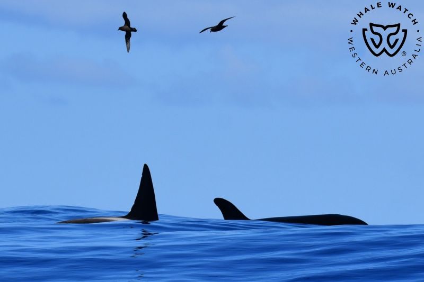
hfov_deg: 9.2
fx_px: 2649
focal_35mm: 225
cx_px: 212
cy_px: 141
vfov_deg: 6.1
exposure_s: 1/2000
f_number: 8
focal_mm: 150
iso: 280
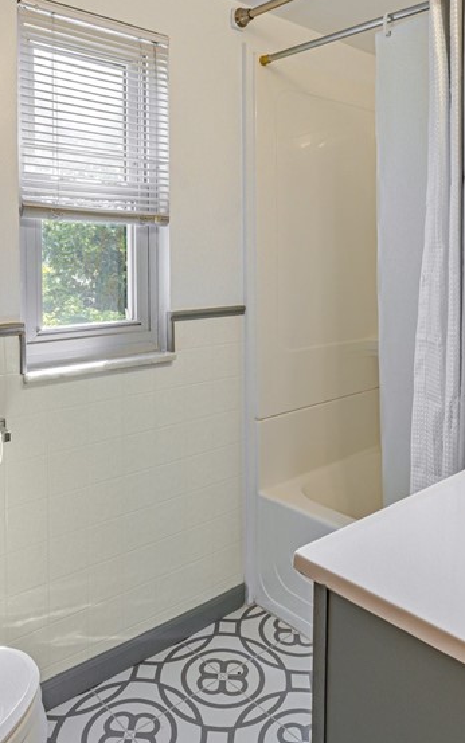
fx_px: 592
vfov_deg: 63.1
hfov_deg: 42.9
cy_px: 264
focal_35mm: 29
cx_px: 223
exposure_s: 1/320
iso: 500
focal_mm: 14.6
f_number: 11
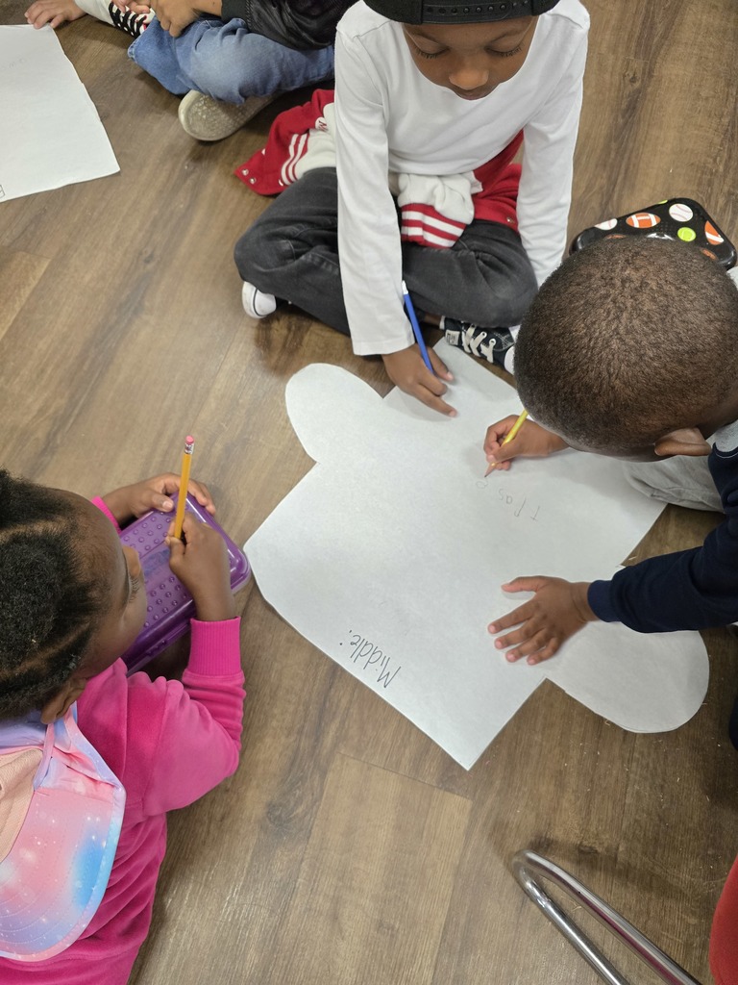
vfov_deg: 73.9
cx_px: 369
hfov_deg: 58.9
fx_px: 654
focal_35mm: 23
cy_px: 492
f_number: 1.7
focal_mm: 6.3
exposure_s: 1/120
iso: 800
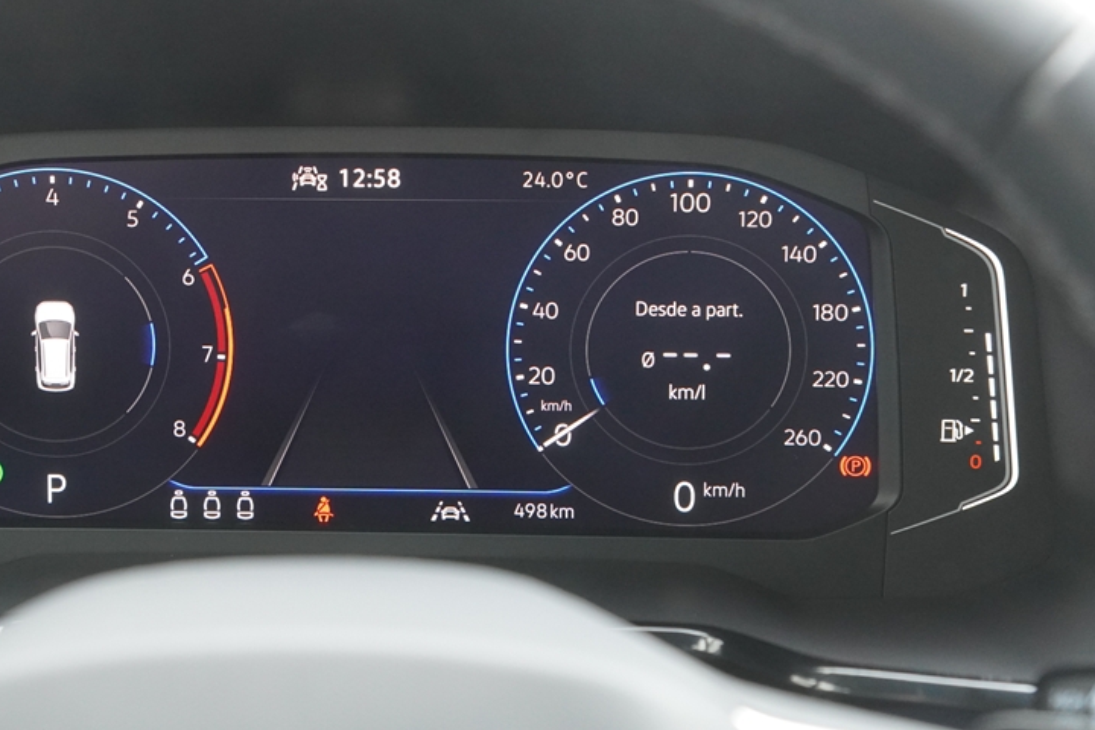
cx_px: 336
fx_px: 2789
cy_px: 221
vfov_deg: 14.9
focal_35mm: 92
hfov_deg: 22.1
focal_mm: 43
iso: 1600
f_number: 3.5
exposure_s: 1/160
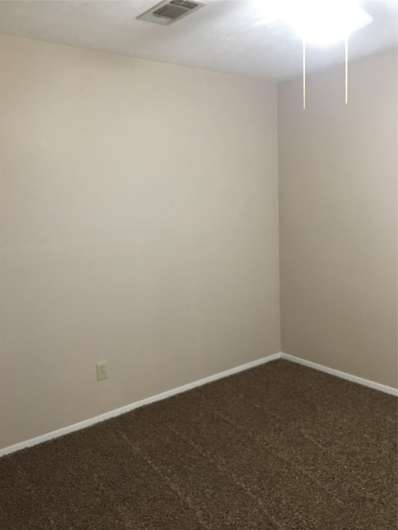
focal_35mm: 29
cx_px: 199
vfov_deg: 61.7
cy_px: 265
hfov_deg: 48.2
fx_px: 445
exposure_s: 1/10
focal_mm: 4.15
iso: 100
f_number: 2.2
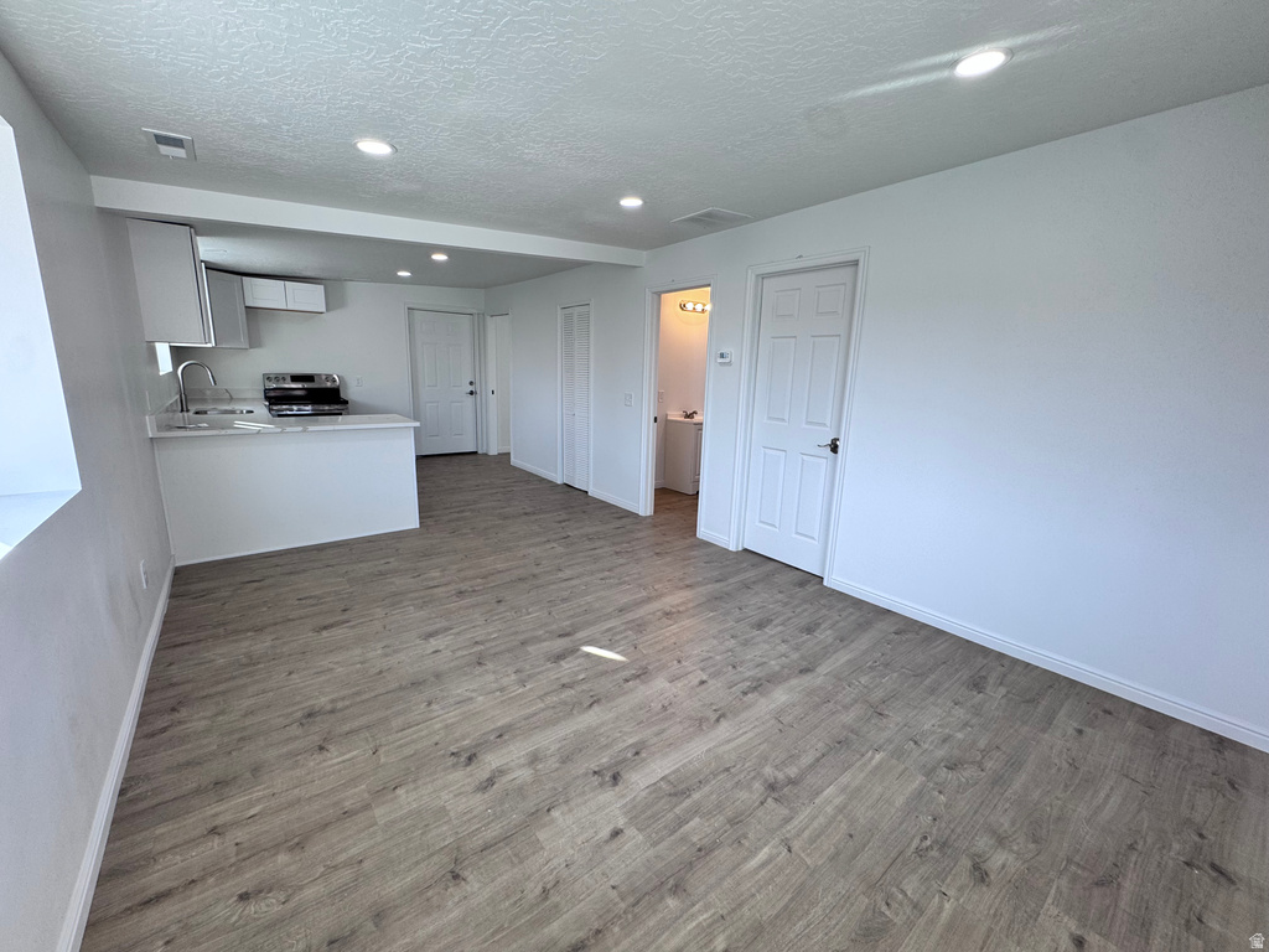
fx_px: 513
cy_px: 476
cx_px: 634
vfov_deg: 85.7
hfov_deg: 102.1
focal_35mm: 14
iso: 50
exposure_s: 1/120
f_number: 2.2
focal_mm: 2.22
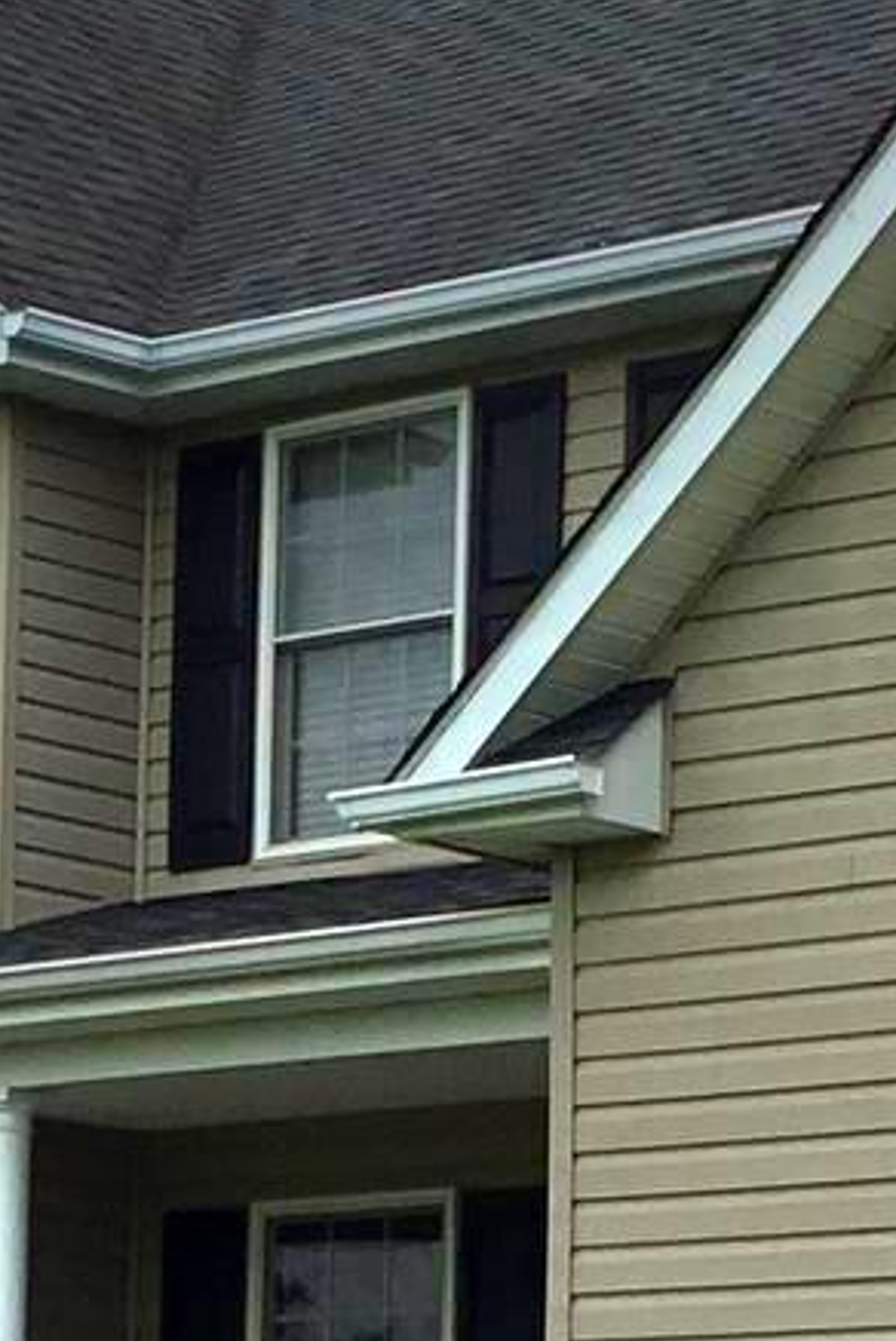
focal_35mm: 151
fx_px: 5628
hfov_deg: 9.1
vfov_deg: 13.4
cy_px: 1399
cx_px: 236
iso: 25
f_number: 2.4
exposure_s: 1/1253
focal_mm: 3.3
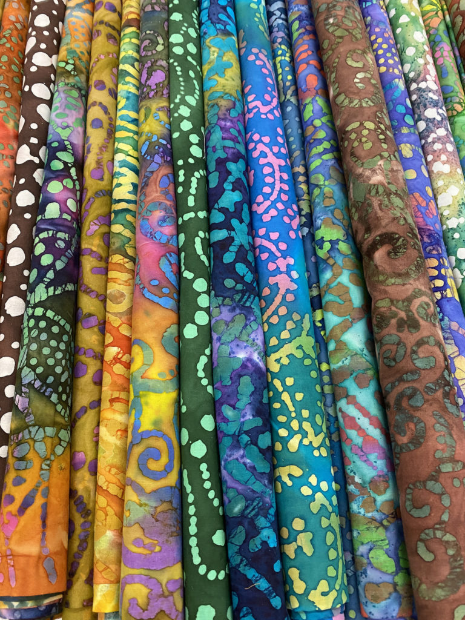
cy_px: 310
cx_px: 232
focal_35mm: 26
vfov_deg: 67.3
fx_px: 466
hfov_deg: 53.1
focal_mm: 4.2
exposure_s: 1/60
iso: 250
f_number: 1.8
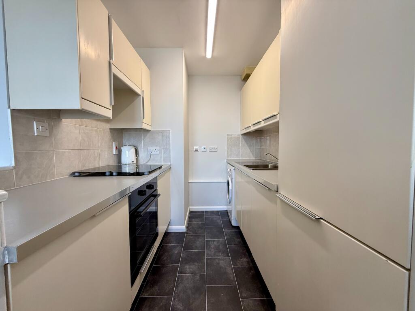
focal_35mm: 14
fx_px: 168
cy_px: 156
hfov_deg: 102.1
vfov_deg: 85.7
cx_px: 208
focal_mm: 2.22
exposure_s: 1/99
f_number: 2.2
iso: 80
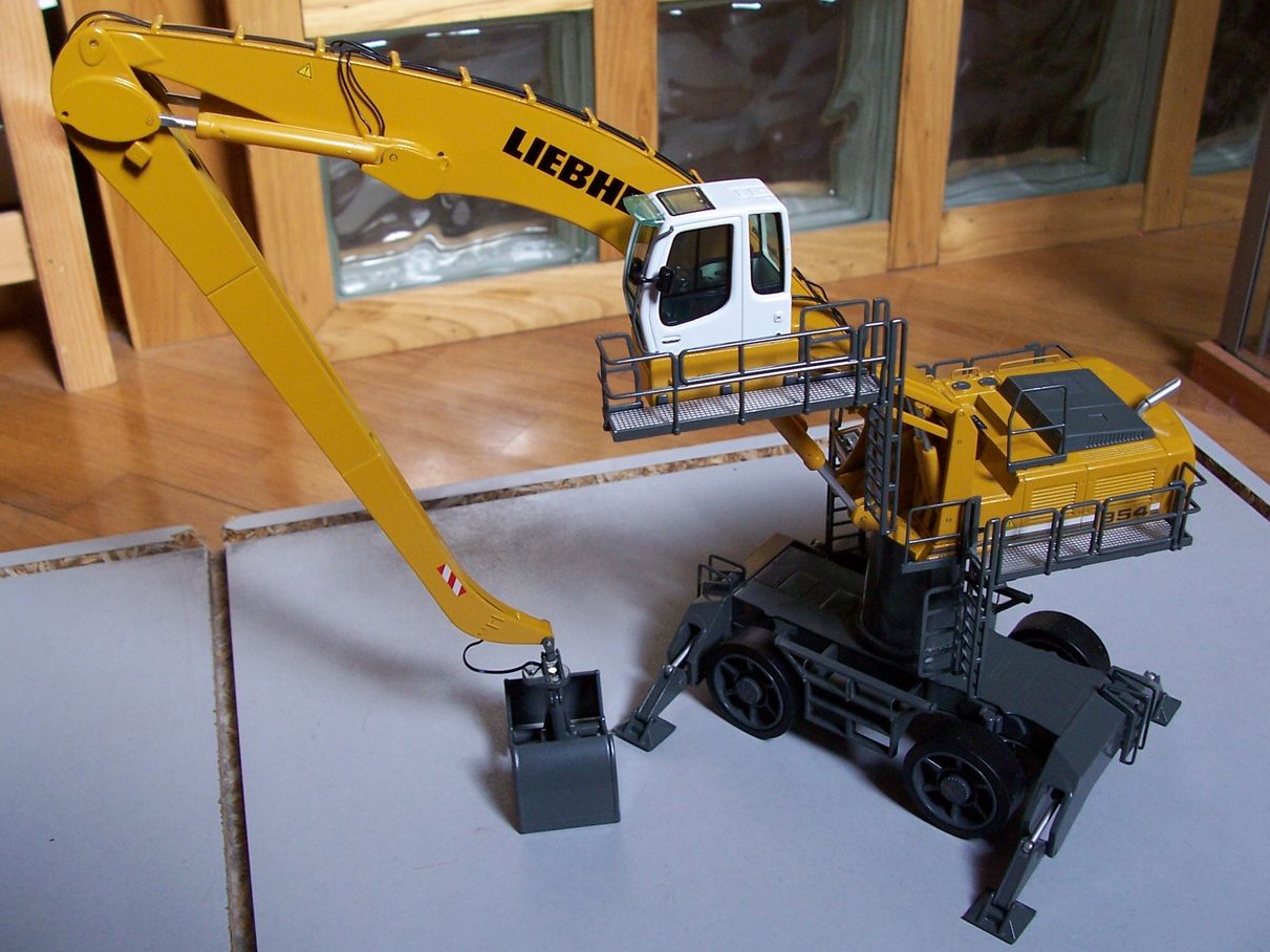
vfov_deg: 38.7
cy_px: 471
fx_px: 1357
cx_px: 622
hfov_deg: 50.1
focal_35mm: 37
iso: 140
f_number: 2.8
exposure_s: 1/30
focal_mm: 6
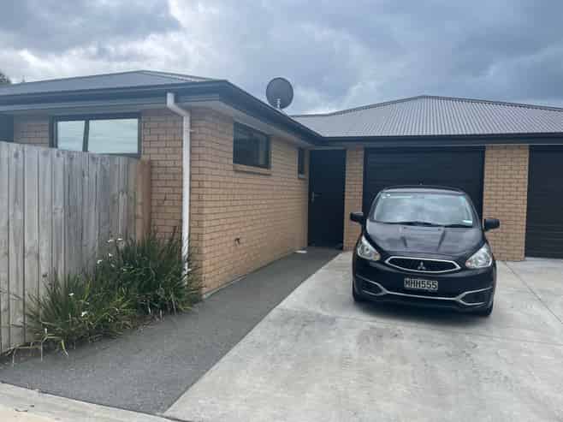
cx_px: 282
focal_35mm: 26
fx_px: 423
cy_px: 211
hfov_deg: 67.3
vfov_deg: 53.0
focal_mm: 5.1
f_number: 1.6
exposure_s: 1/1075
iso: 50
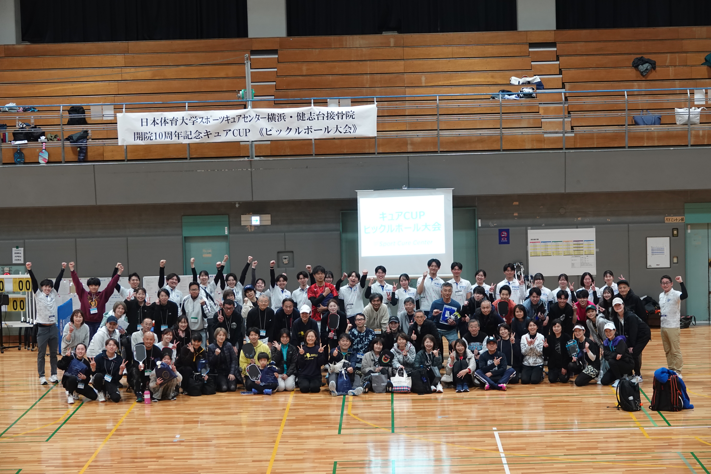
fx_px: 2054
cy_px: 237
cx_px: 356
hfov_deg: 19.6
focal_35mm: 104
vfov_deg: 13.2
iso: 800
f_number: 4
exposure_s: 1/40
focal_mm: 38.04
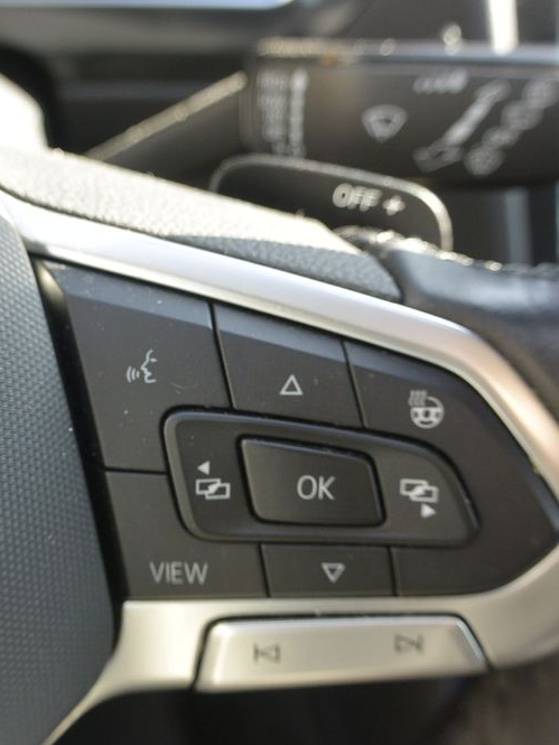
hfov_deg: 35.7
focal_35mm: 40
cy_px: 372
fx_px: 861
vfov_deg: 46.8
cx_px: 194
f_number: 3.5
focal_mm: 10
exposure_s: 1/125
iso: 200
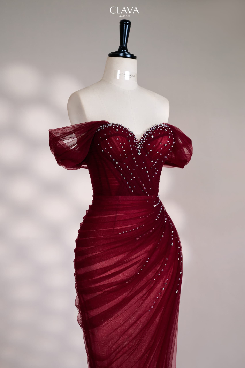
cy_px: 184
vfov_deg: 39.6
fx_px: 511
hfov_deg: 27.0
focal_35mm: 50
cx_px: 122
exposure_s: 1/100
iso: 500
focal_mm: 50
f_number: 5
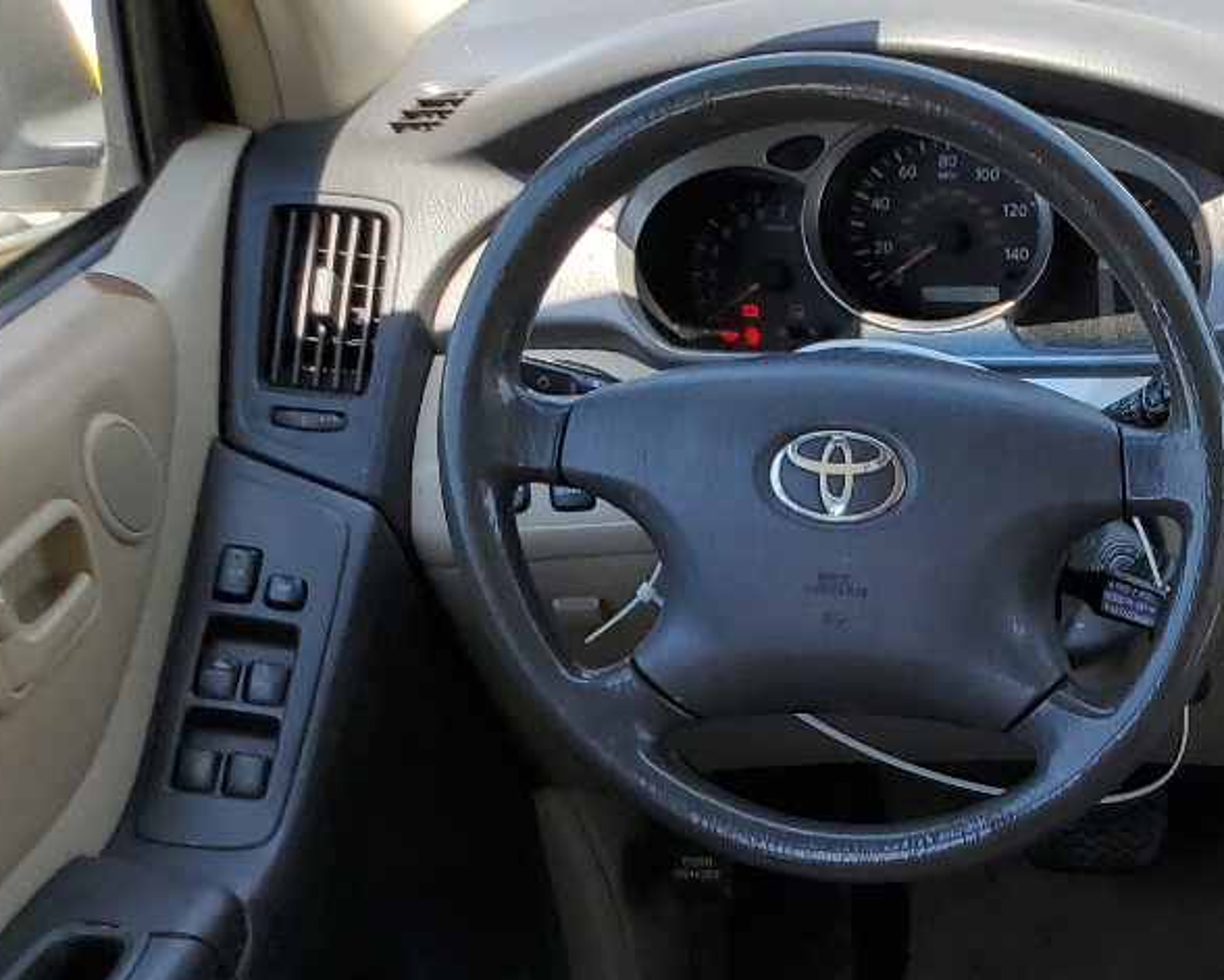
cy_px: 1215
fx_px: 2501
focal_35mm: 69
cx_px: 1601
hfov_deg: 24.1
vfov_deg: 20.6
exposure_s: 1/588
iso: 50
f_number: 1.5
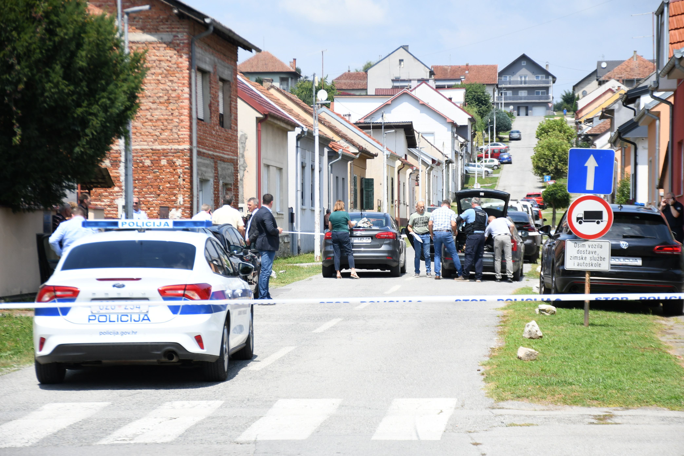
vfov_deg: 12.2
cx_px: 342
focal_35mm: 112
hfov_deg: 18.3
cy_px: 228
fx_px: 2128
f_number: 5
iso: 400
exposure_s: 1/1600
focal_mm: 75
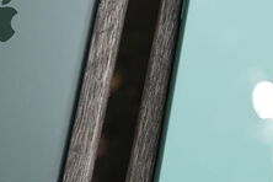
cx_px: 146
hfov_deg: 10.0
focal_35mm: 205
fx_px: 1554
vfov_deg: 6.7
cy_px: 25
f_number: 6.3
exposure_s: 1/160
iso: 800
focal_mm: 55
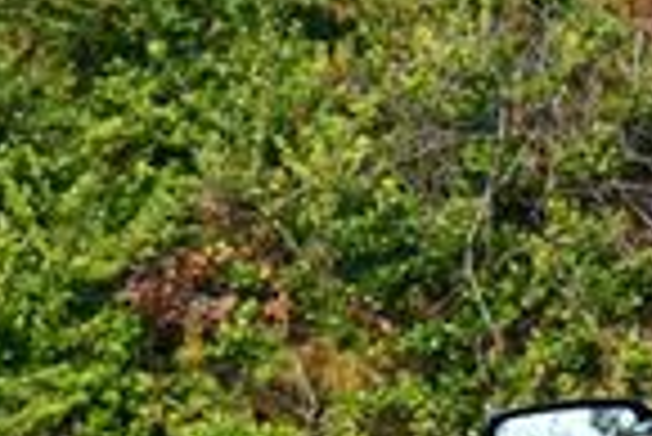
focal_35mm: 487
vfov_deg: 2.8
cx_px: 1353
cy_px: 706
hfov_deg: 4.2
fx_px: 8829
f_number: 5.6
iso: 250
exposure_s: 1/250
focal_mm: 55
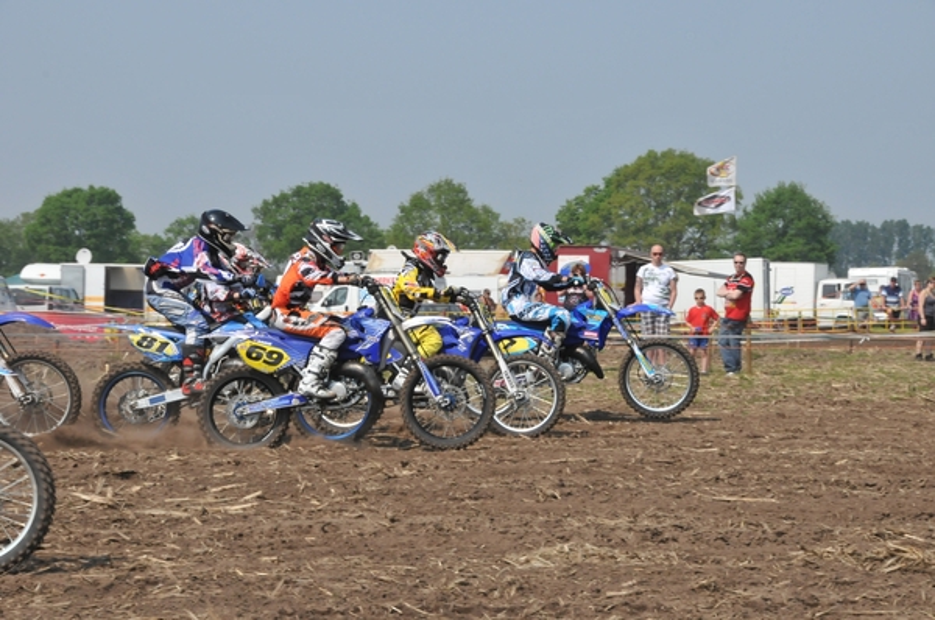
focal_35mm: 105
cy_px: 310
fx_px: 2723
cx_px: 468
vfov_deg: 13.0
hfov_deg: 19.5
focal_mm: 70
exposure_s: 1/800
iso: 800
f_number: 14
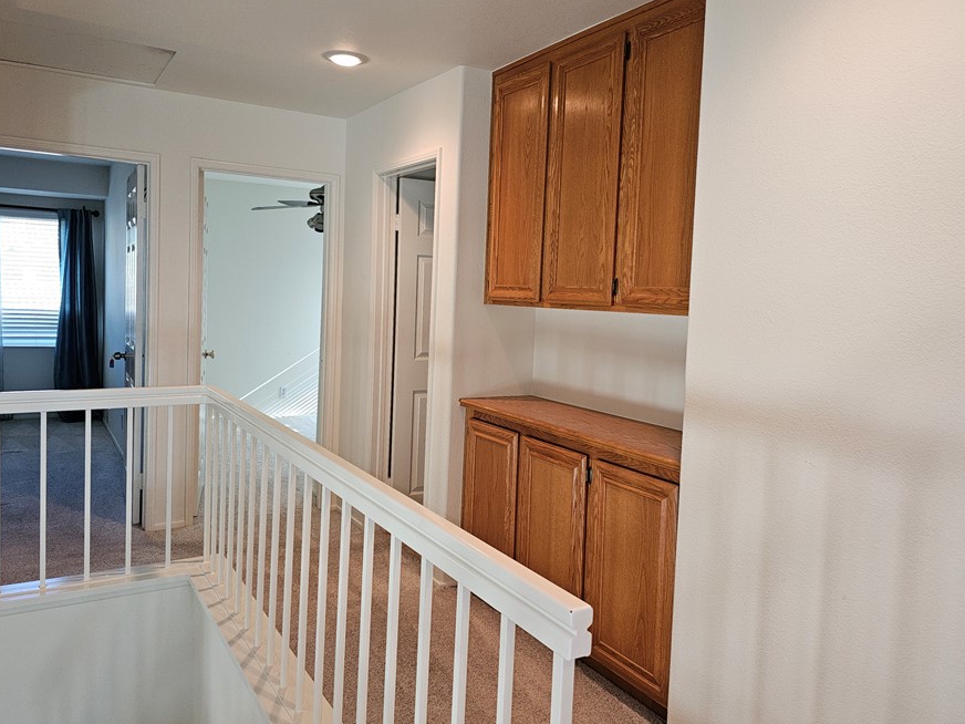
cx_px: 487
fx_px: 753
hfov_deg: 65.3
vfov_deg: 51.3
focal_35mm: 27
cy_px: 329
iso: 100
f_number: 1.7
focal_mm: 6.3
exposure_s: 1/60
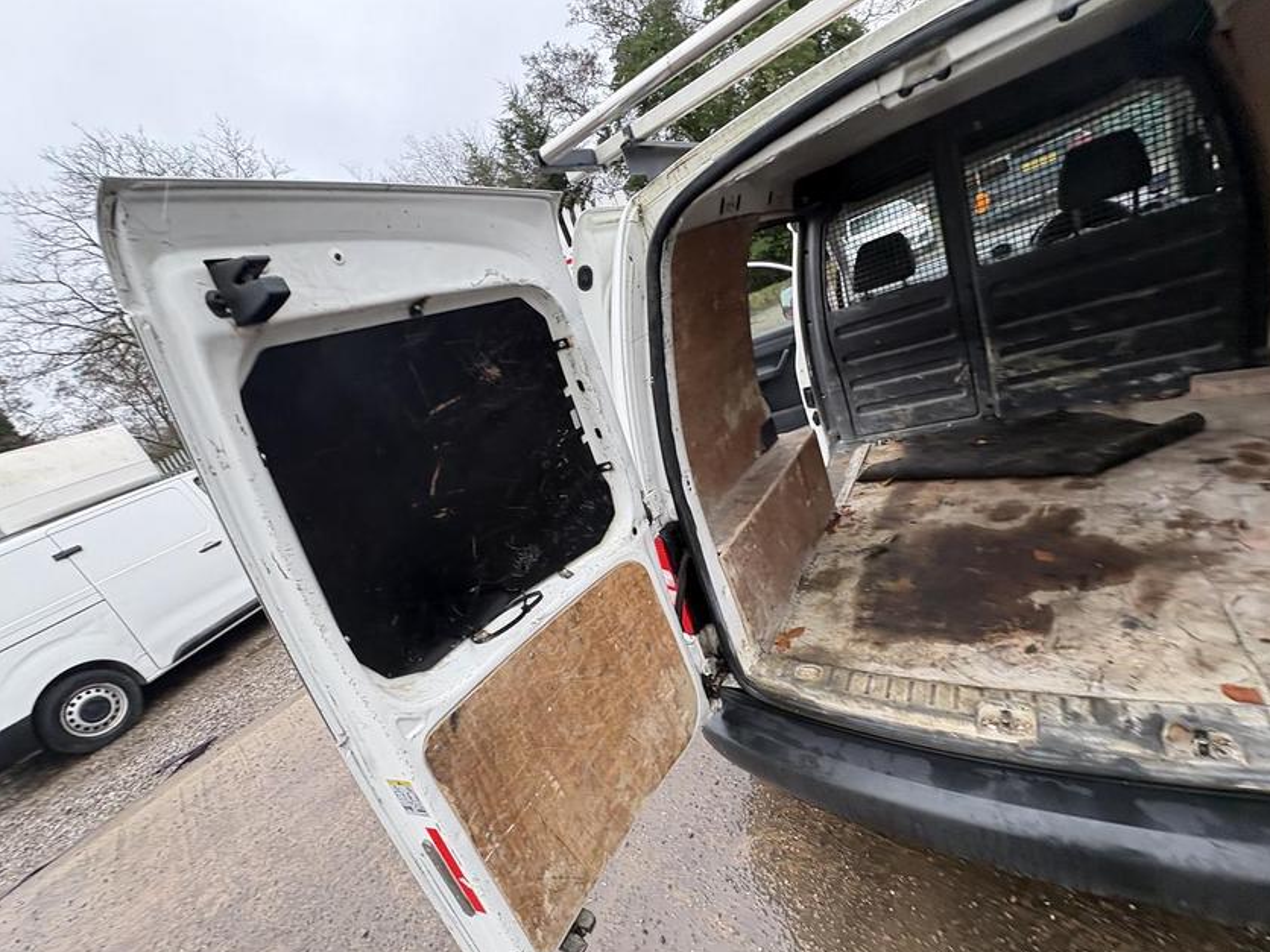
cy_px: 507
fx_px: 550
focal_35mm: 15
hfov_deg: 98.1
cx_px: 606
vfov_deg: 81.6
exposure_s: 1/136
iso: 80
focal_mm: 2.22
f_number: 2.2
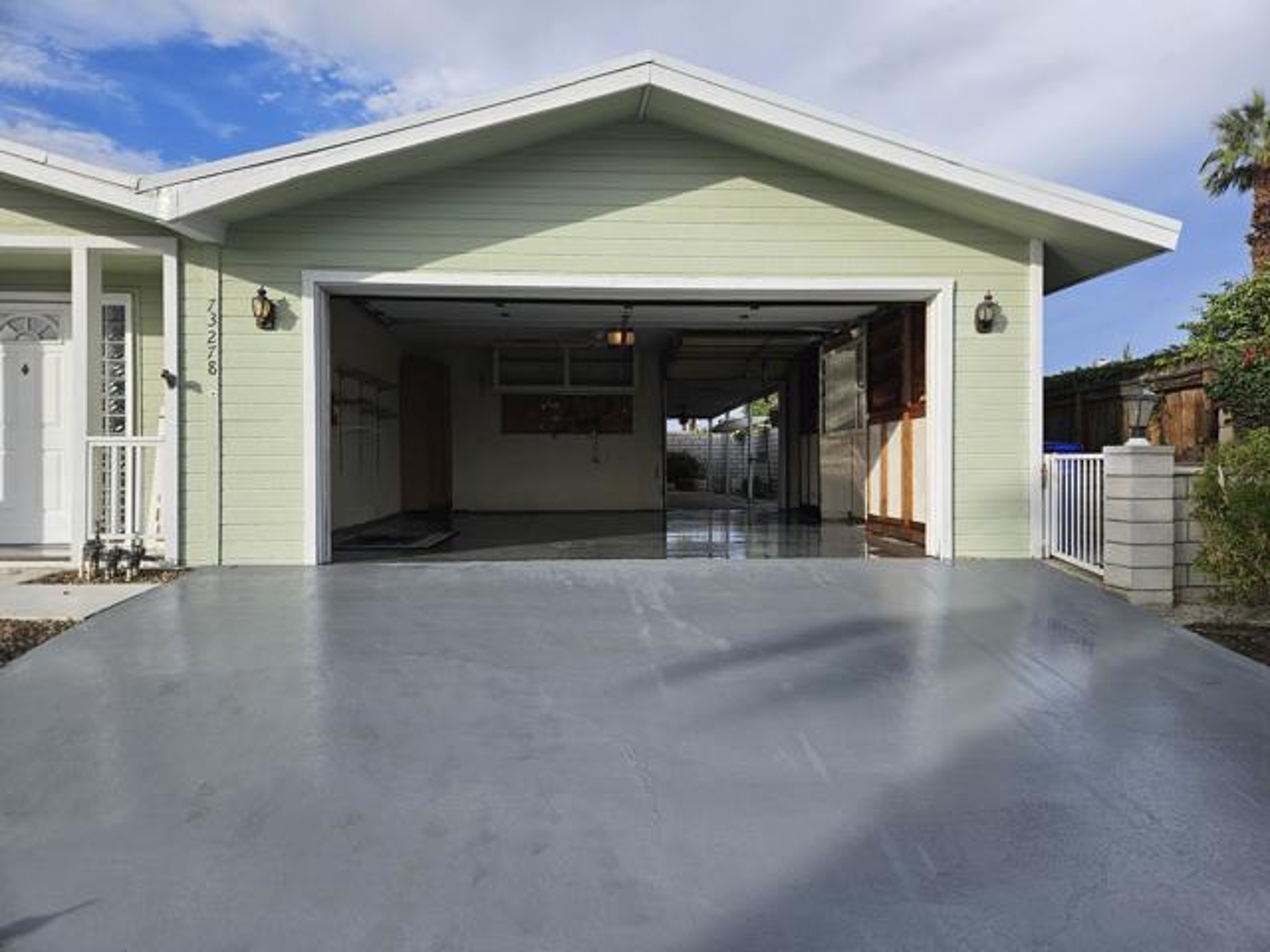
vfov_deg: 58.9
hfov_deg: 73.9
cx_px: 635
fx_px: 844
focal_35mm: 23
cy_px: 476
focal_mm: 5.4
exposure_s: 1/1925
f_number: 1.8
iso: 25
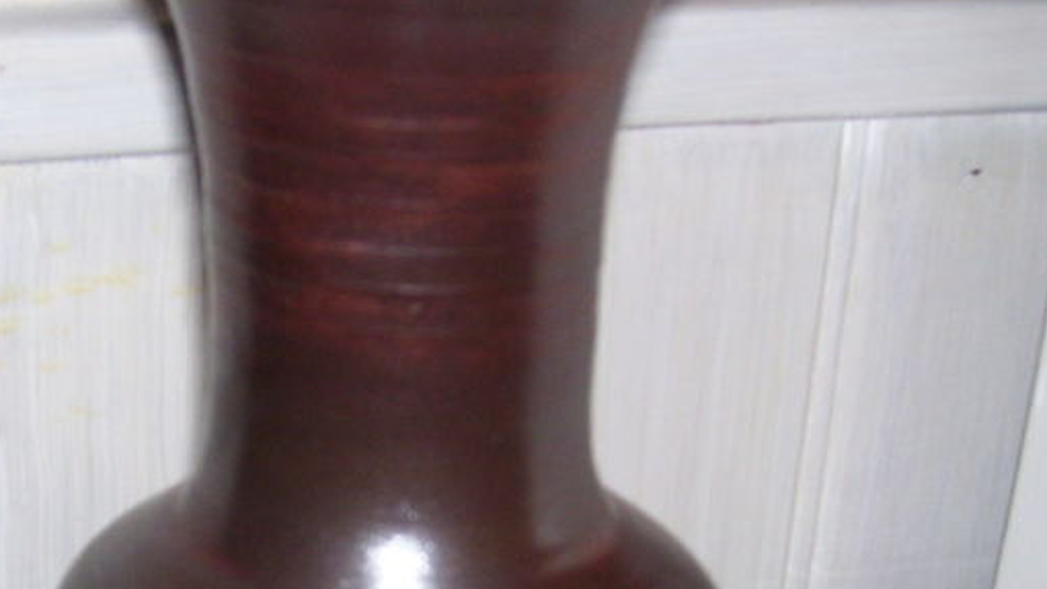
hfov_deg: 26.5
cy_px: 486
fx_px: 2193
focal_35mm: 79
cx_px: 277
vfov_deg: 15.2
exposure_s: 1/60
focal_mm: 6
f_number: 2.7
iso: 125
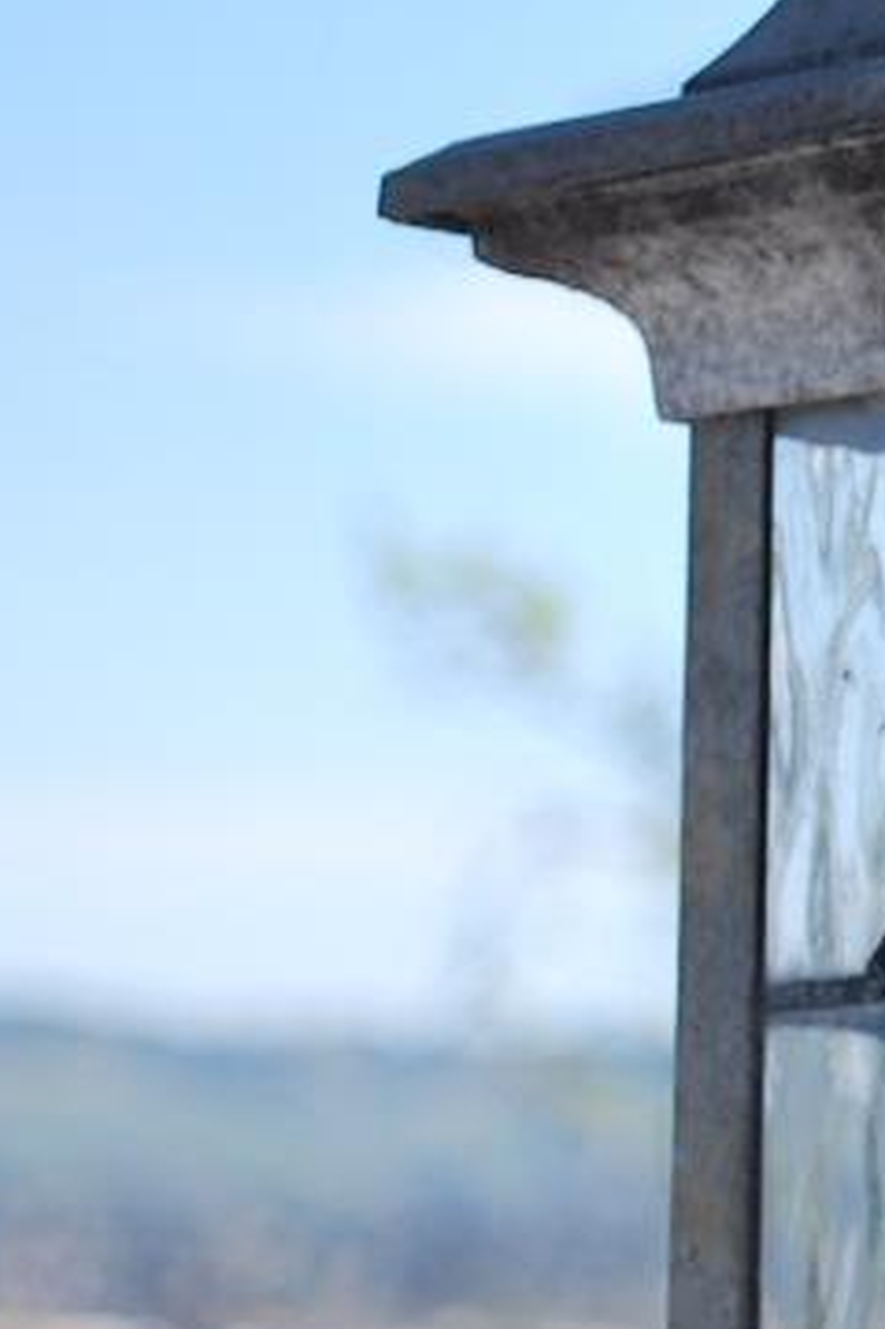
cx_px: 1907
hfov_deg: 5.9
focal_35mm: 226
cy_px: 578
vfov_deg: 9.1
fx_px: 8341
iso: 100
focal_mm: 36
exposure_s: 1/250
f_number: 8
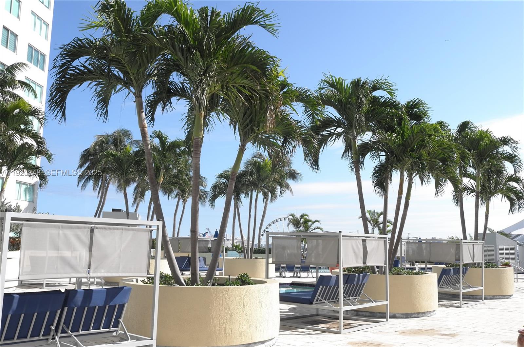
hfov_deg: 53.2
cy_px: 174
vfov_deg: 36.7
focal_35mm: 36
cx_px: 262
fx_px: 523
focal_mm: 24
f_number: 6.3
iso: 400
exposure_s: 1/2000
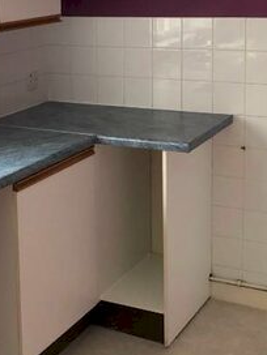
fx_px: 740
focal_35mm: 72
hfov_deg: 20.2
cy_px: 101
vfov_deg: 26.8
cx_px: 46
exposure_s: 1/33
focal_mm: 3.99
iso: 32
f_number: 1.8
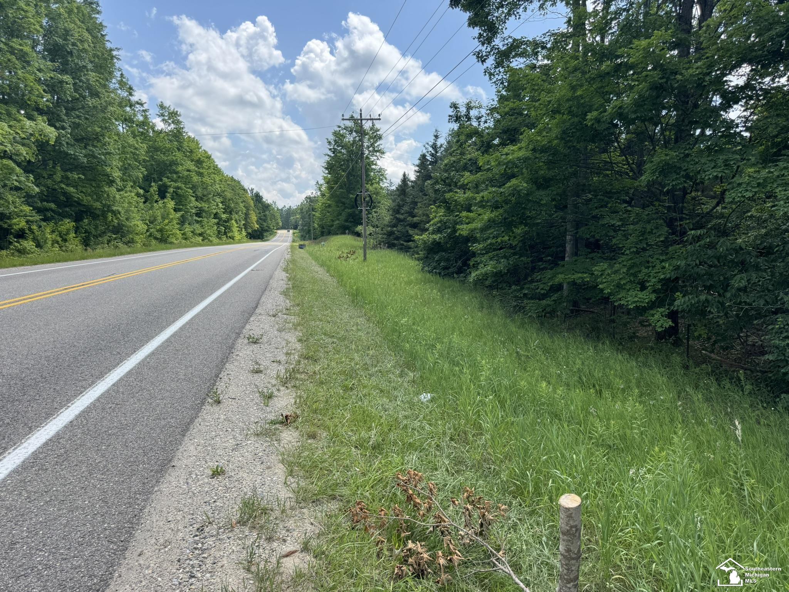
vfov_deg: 56.8
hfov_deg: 71.6
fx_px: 547
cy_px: 296
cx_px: 394
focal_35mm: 24
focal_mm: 6.76
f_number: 1.78
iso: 80
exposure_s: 1/1597
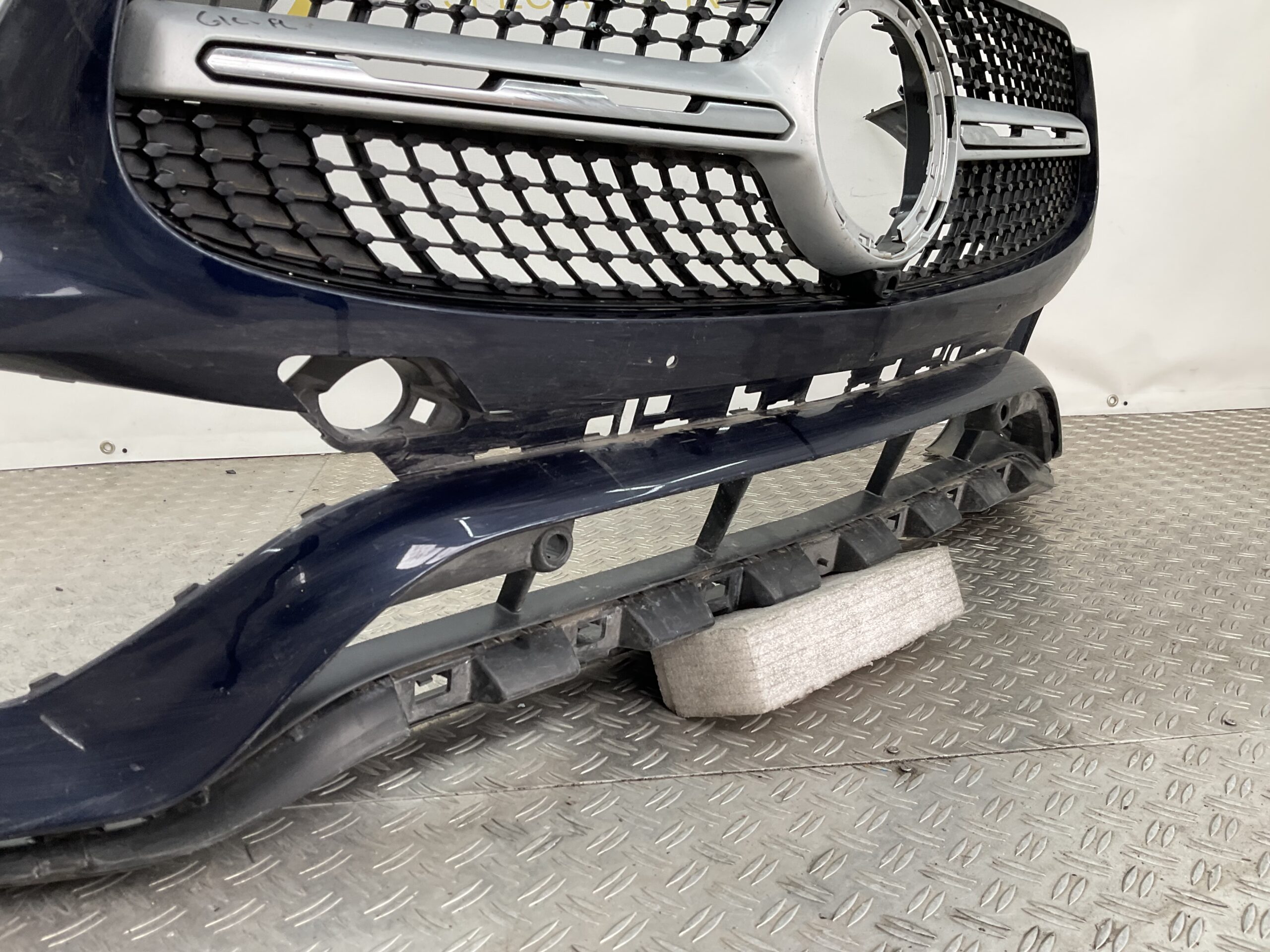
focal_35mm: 29
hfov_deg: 61.7
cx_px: 635
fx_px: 1064
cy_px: 476
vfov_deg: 48.2
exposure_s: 1/120
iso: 32
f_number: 1.8
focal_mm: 3
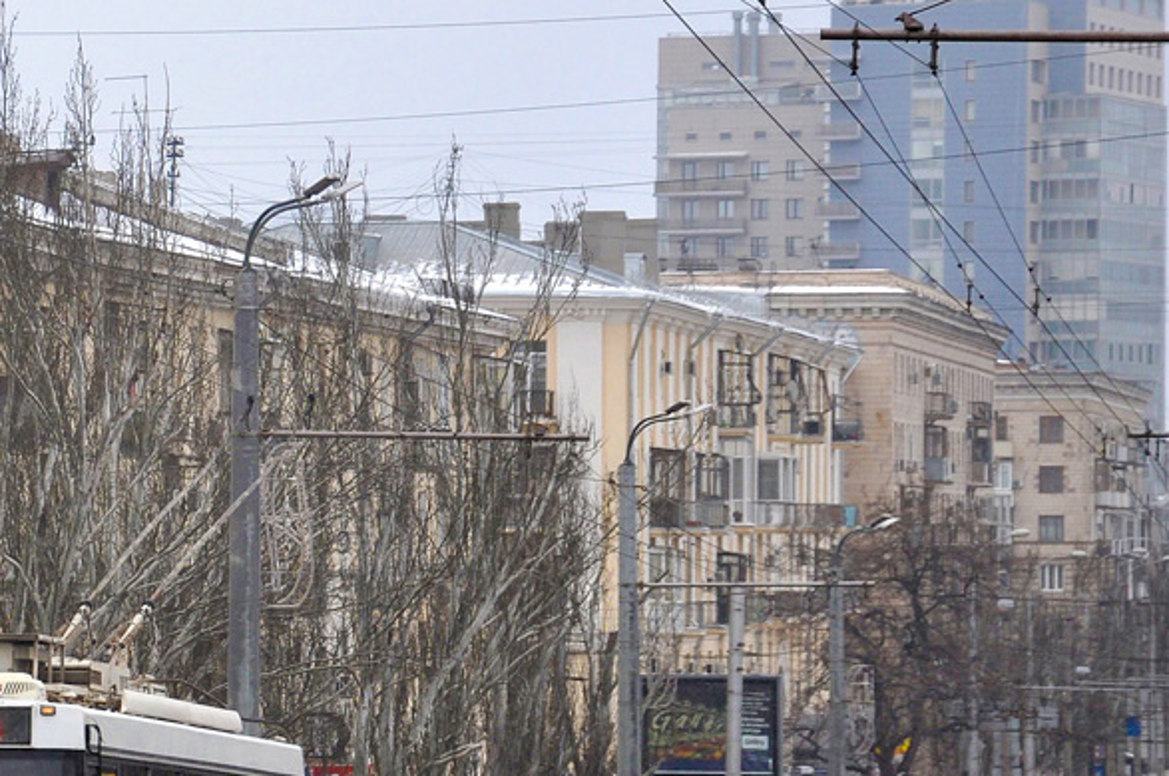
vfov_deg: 7.2
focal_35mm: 190
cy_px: 552
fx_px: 6163
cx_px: 34
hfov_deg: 10.8
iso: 400
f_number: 5.3
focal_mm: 62
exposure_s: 1/200
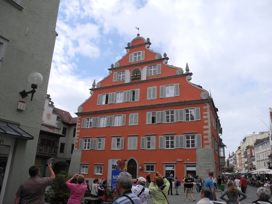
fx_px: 220
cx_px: 136
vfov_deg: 49.7
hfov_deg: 63.4
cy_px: 102
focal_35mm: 28
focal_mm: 6
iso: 100
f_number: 4
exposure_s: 1/1000
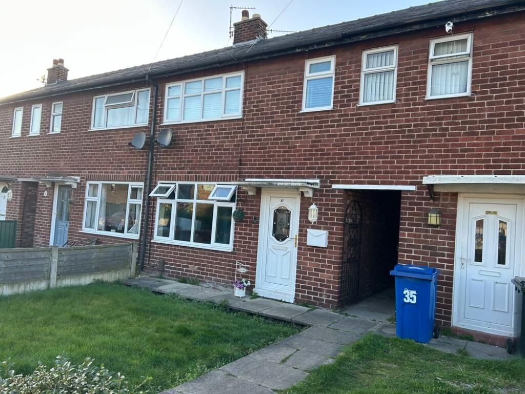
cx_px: 262
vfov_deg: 53.1
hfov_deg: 67.3
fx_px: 394
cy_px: 197
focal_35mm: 26
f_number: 1.5
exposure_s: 1/342
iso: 50
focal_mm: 5.7
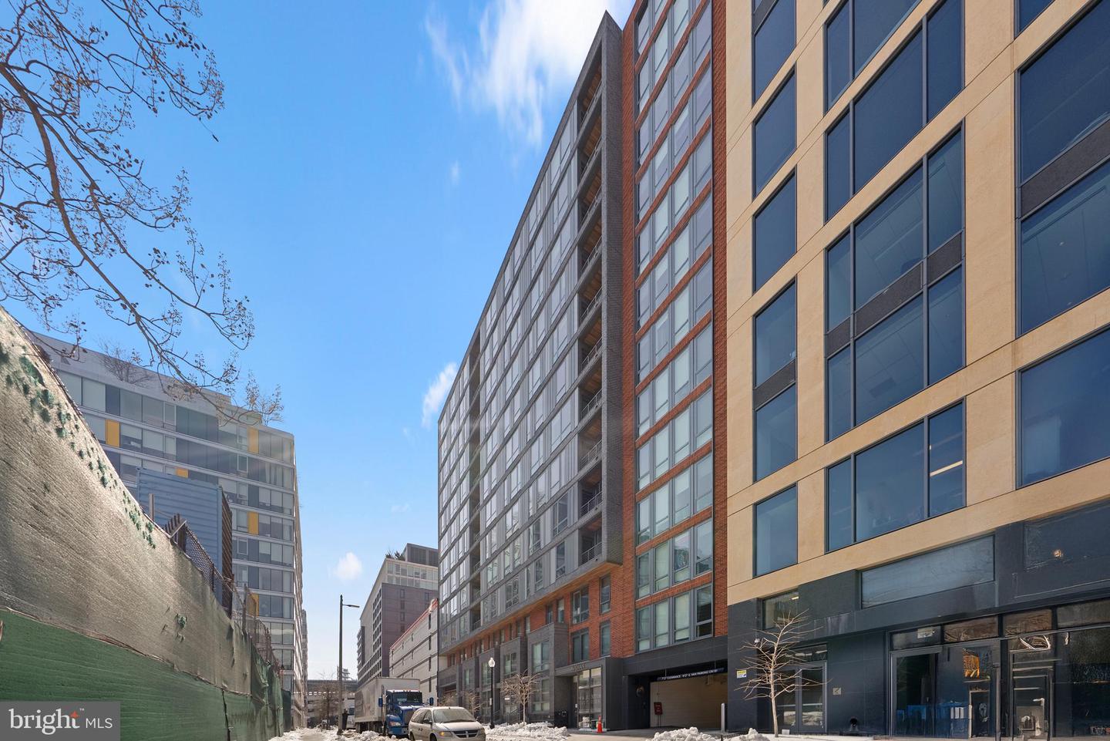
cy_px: 370
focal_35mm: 16
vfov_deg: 73.8
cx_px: 555
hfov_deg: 96.7
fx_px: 493
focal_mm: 16
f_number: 8
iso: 320
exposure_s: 1/250
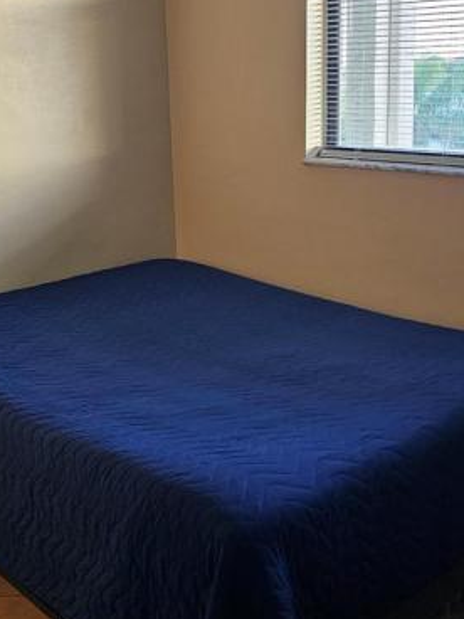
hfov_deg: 32.2
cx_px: 247
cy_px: 239
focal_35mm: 45
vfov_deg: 41.8
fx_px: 804
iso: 500
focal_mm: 6.3
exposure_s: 1/120
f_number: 1.7
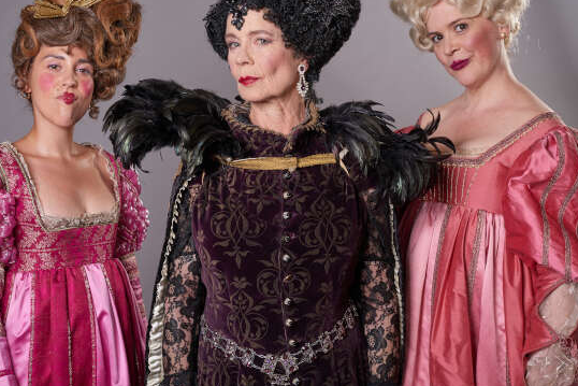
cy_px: 158
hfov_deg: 32.4
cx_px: 270
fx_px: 996
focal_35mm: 62
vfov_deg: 21.9
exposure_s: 1/200
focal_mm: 50
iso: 250
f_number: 10
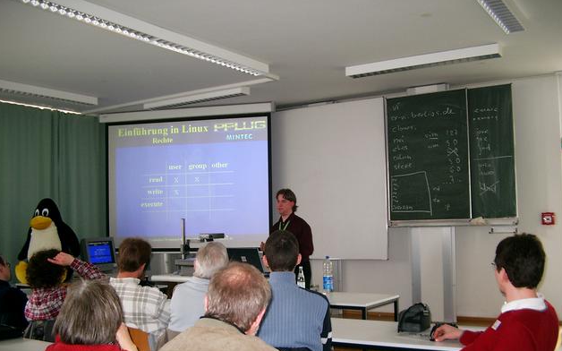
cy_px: 212
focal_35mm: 40
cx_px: 280
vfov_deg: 31.9
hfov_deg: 49.3
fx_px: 612
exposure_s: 1/60
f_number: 2.6
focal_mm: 7.6
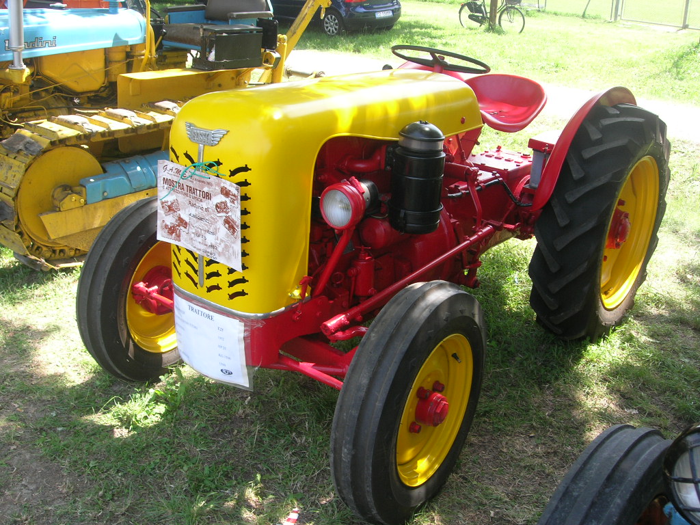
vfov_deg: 37.7
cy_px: 262
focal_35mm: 38
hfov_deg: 49.0
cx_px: 350
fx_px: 768
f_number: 4.8
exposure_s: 1/70.5
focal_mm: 7.8
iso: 64
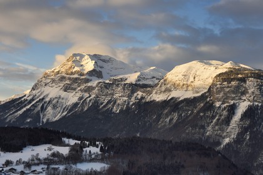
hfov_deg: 28.8
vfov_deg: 19.5
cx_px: 132
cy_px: 88
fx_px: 511
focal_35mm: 70
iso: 320
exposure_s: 1/250
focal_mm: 70
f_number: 11
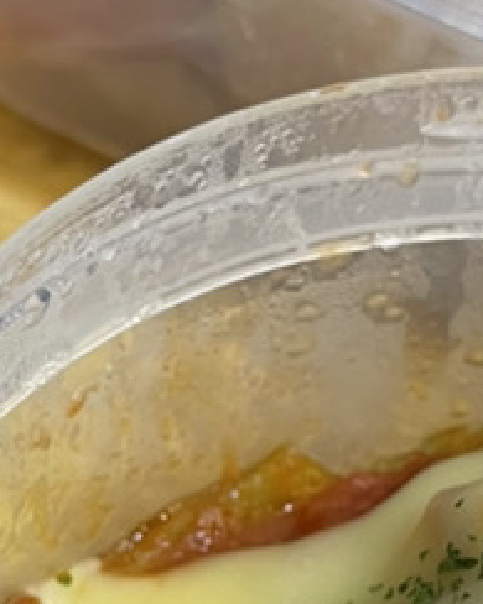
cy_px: 517
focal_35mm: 125
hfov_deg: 12.3
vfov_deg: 15.3
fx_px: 2235
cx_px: 285
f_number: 1.6
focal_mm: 5.1
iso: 160
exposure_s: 1/60
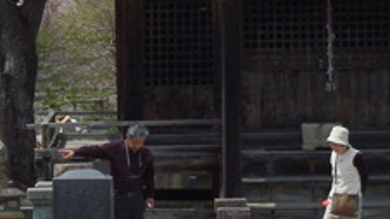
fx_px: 3536
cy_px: -146
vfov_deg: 3.5
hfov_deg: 6.3
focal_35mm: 342
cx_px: 79
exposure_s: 1/1000
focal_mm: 47.5
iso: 200
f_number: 5.6
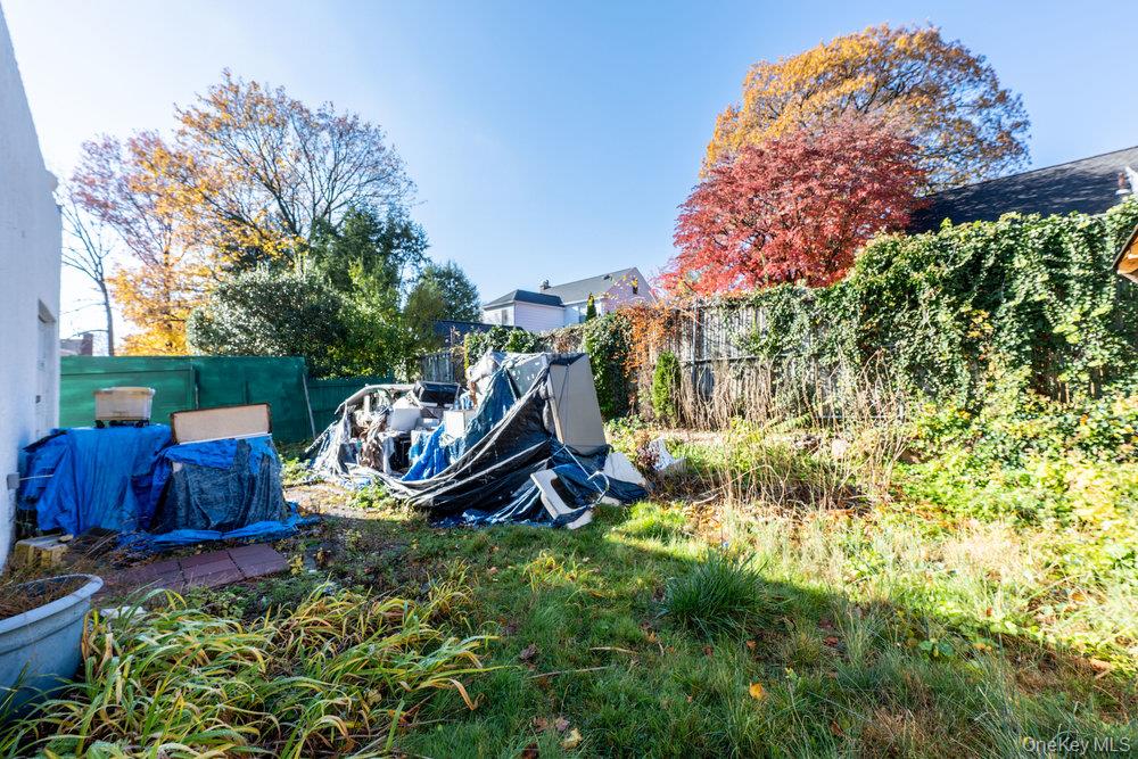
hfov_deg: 104.2
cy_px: 380
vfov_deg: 81.2
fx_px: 443
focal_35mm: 14
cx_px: 569
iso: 400
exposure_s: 1/2000
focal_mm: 14
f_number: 8
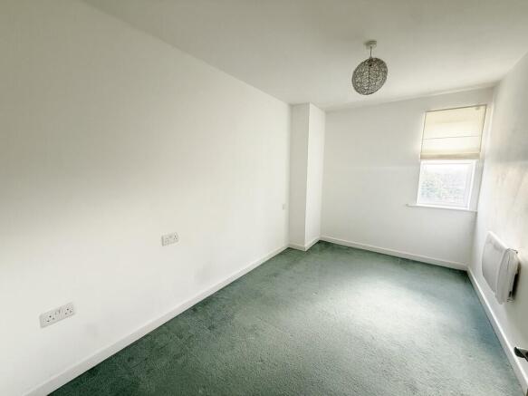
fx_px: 213
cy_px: 198
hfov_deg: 102.1
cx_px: 264
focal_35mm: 14
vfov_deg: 85.7
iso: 160
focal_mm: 2.22
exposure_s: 1/100
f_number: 2.2
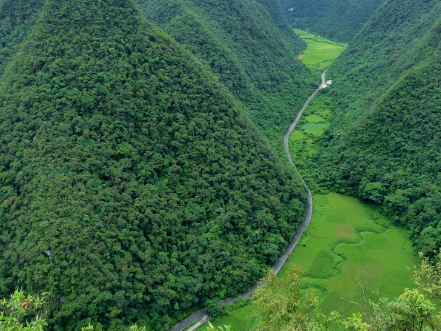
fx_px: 484
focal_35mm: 38
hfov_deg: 48.8
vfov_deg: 37.2
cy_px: 104
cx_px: 254
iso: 160
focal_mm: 4.8
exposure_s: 1/100
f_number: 3.6
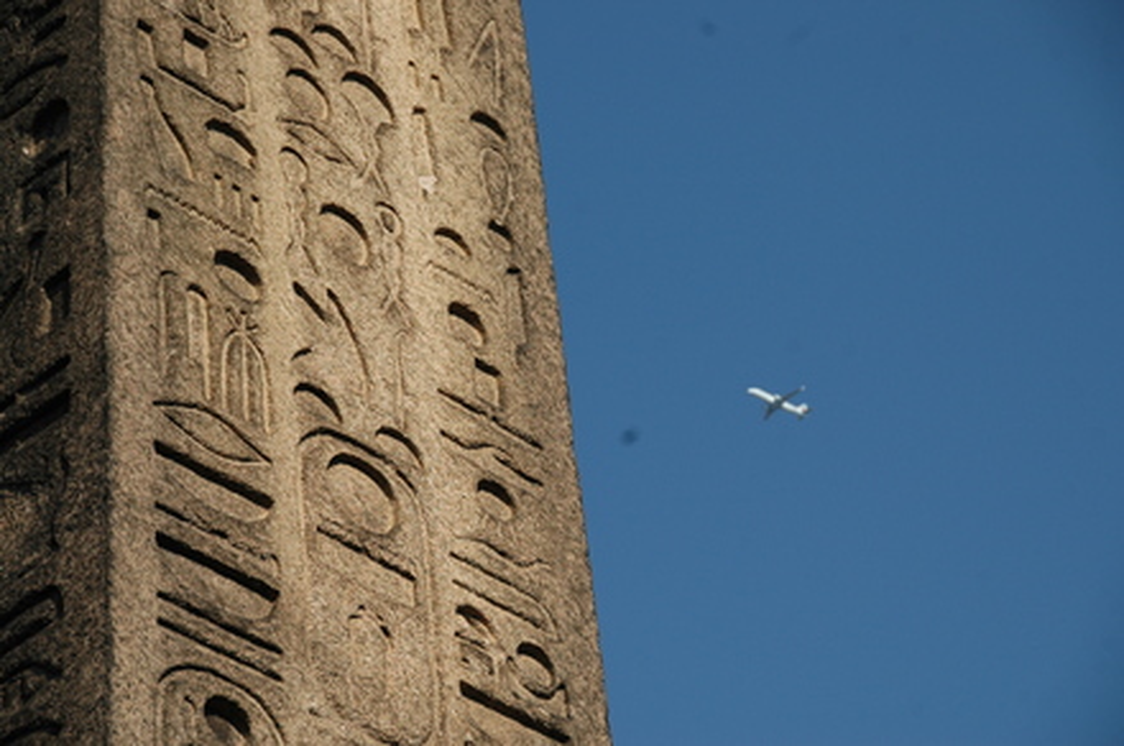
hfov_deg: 13.1
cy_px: 373
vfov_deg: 8.7
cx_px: 562
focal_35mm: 158
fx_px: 4910
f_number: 8
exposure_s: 1/1000
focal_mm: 105
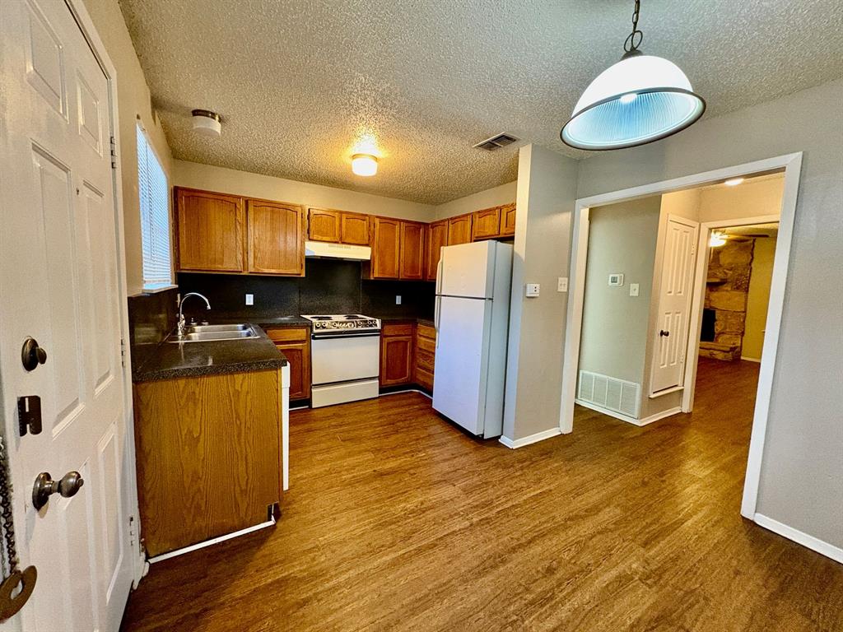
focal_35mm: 14
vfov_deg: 85.7
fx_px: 341
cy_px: 316
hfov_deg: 102.1
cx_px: 422
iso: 640
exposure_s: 1/60
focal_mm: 2.22
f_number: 2.2
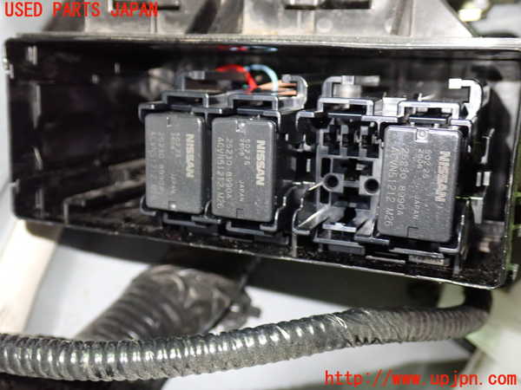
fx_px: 617
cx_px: 260
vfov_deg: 35.1
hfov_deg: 45.8
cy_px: 195
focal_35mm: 41
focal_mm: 7.31
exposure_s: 1/20
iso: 800
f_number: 2.8
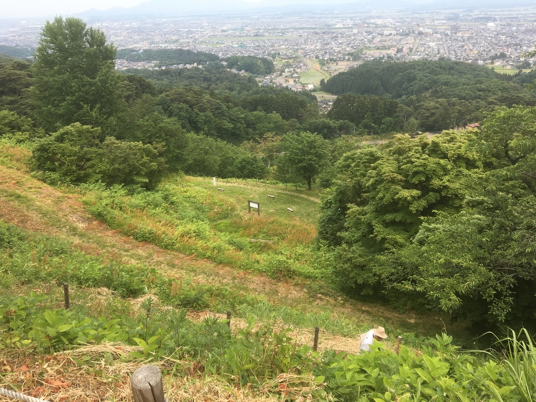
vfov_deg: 48.2
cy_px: 201
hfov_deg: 61.7
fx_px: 449
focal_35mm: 29
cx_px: 268
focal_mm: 4.15
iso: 25
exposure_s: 1/557
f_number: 2.2
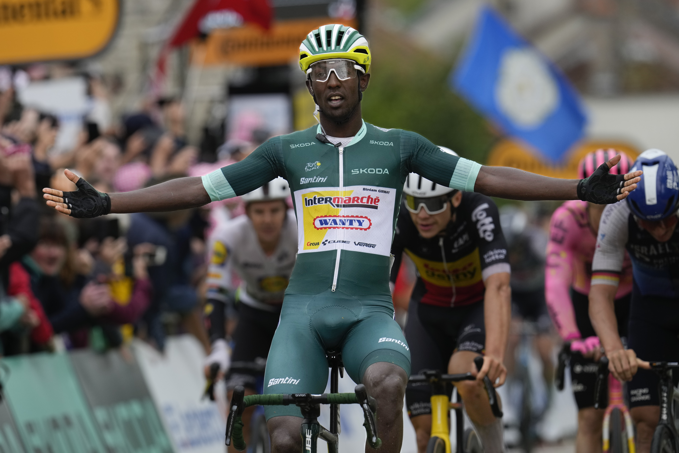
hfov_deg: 5.2
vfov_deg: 3.4
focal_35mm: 400
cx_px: 340
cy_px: 226
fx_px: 7544
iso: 800
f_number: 5
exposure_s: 1/3200
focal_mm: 400
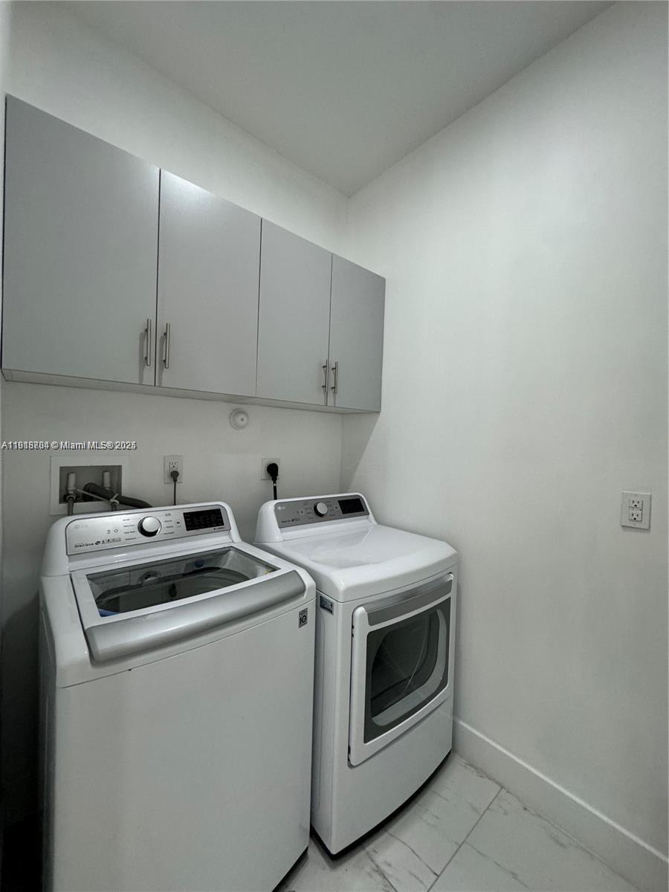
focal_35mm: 14
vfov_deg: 102.1
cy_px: 446
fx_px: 361
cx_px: 334
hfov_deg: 85.7
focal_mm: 2.22
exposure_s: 1/120
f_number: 2.2
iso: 250
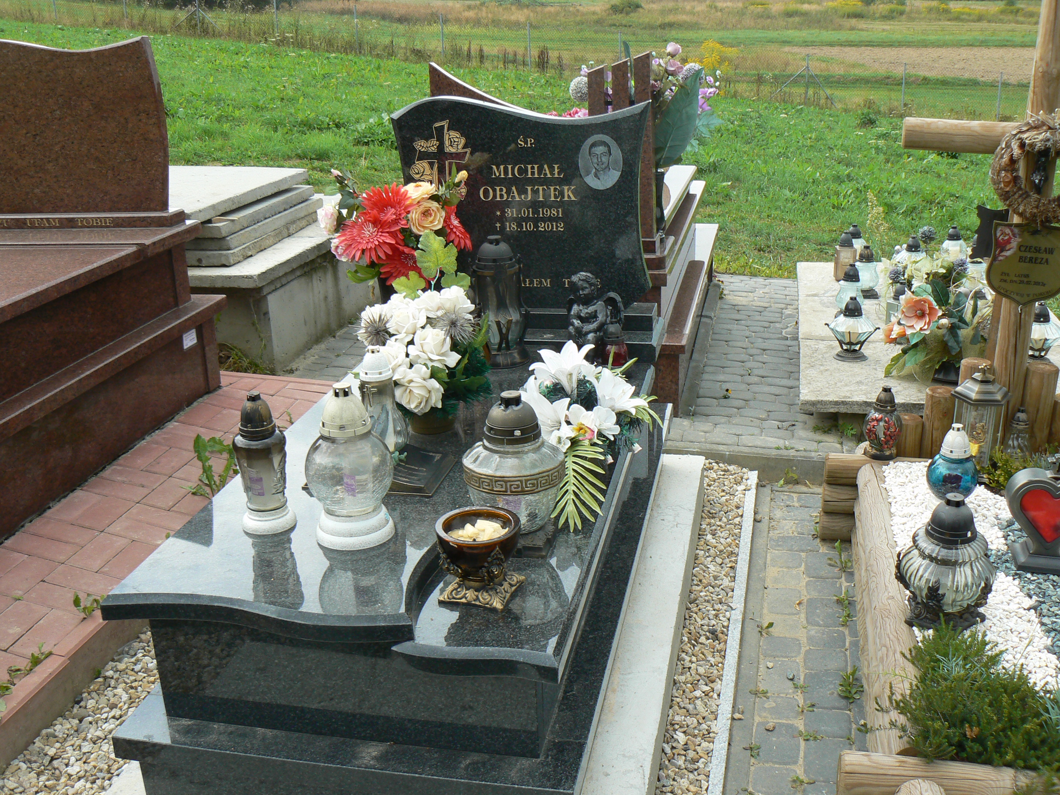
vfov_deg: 39.7
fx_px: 1102
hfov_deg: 51.4
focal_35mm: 36
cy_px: 398
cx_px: 530
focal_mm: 6
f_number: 5.6
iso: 80
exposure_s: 1/160
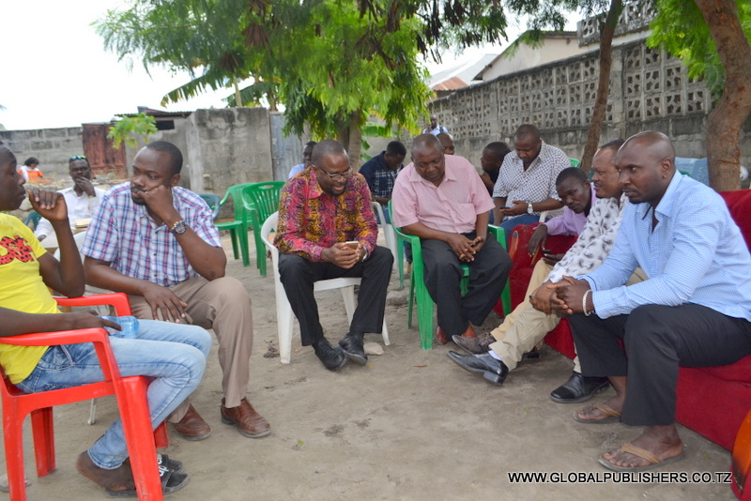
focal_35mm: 27
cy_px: 250
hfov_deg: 67.4
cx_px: 376
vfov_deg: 48.0
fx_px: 563
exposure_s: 1/200
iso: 100
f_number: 5
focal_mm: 18
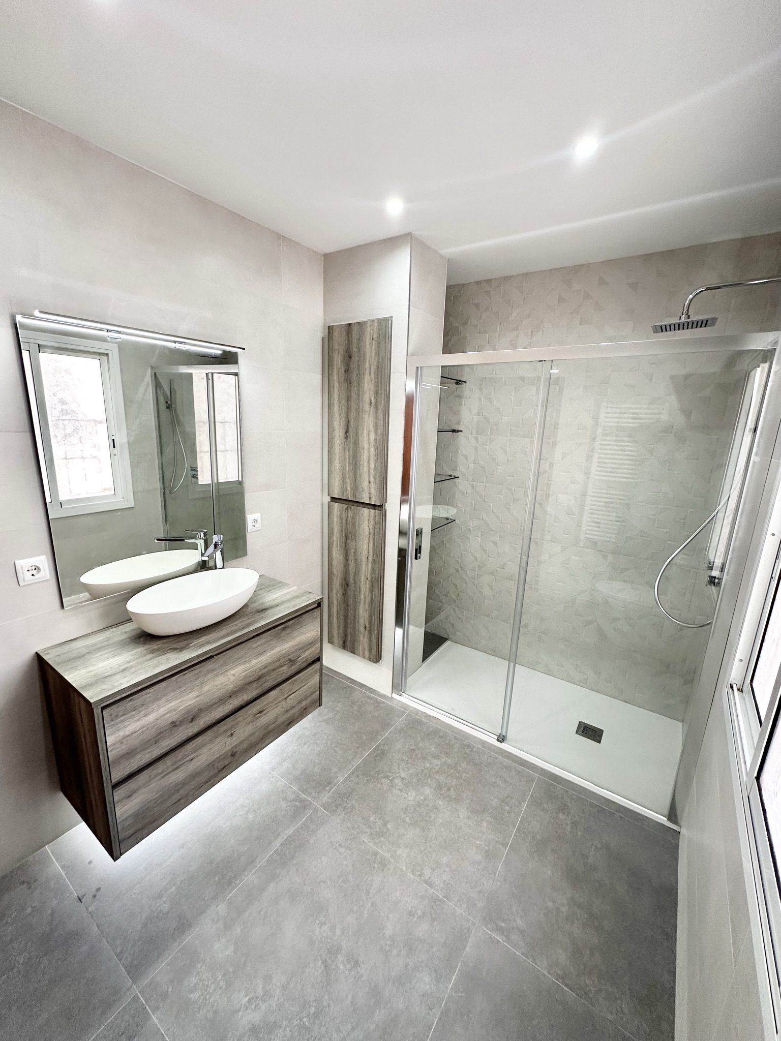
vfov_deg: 102.1
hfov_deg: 85.7
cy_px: 520
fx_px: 421
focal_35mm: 14
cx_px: 390
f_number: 2.2
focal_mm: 2.22
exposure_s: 1/100
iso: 160
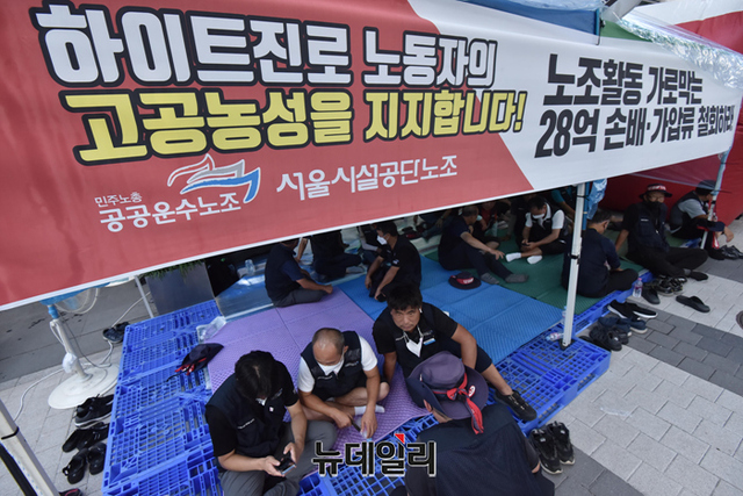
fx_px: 330
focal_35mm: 16
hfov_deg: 96.7
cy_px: 248
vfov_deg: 73.8
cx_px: 372
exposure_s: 1/320
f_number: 7.1
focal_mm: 16
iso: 2000
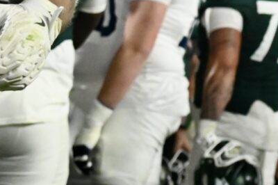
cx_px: 461
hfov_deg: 9.6
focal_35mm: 205
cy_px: -188
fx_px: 1582
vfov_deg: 6.5
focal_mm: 32
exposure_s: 1/1600
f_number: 4.8
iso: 5000
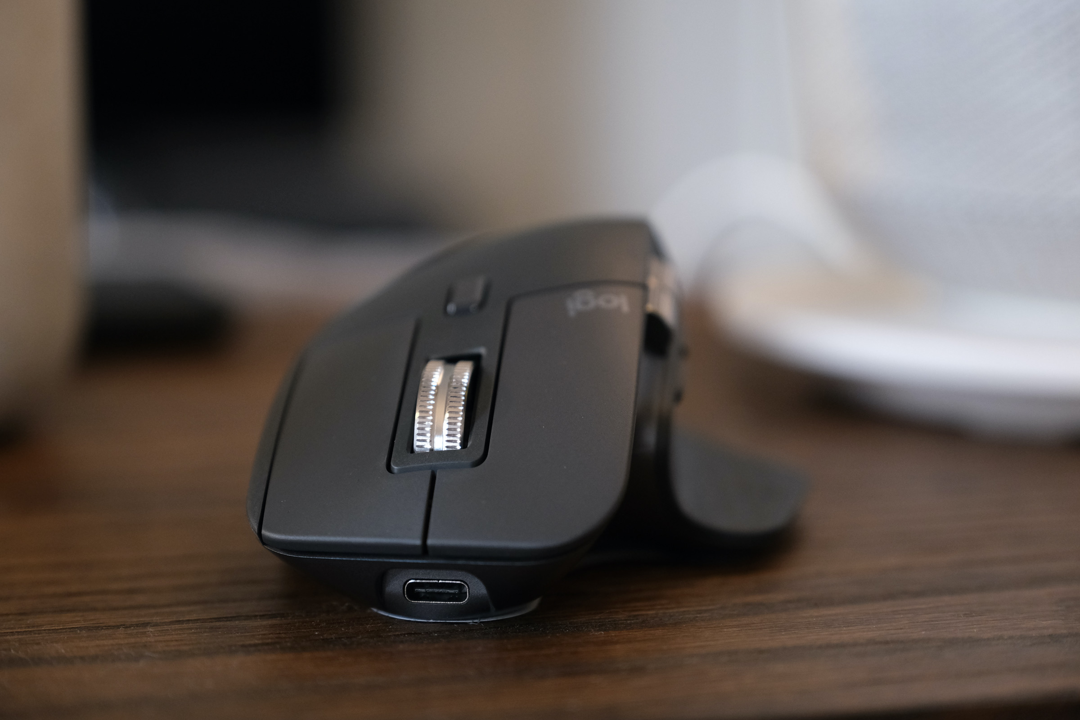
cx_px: 540
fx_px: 2490
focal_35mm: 83
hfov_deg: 24.5
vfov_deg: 16.5
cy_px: 360
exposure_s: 1/80
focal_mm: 55
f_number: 2.8
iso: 1600
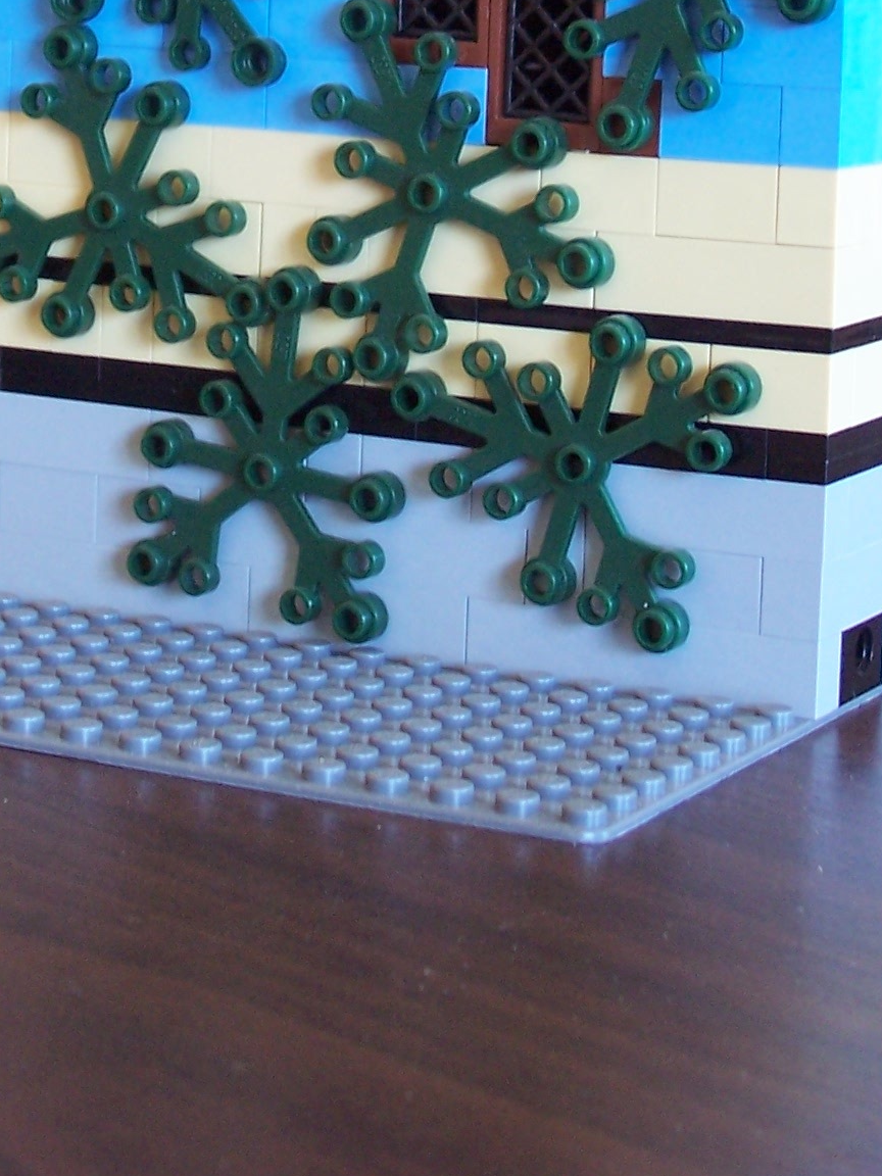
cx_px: 326
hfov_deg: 13.9
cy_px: 31
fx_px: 3601
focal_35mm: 106
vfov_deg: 18.1
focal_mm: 8.6
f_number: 3.4
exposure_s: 1/10
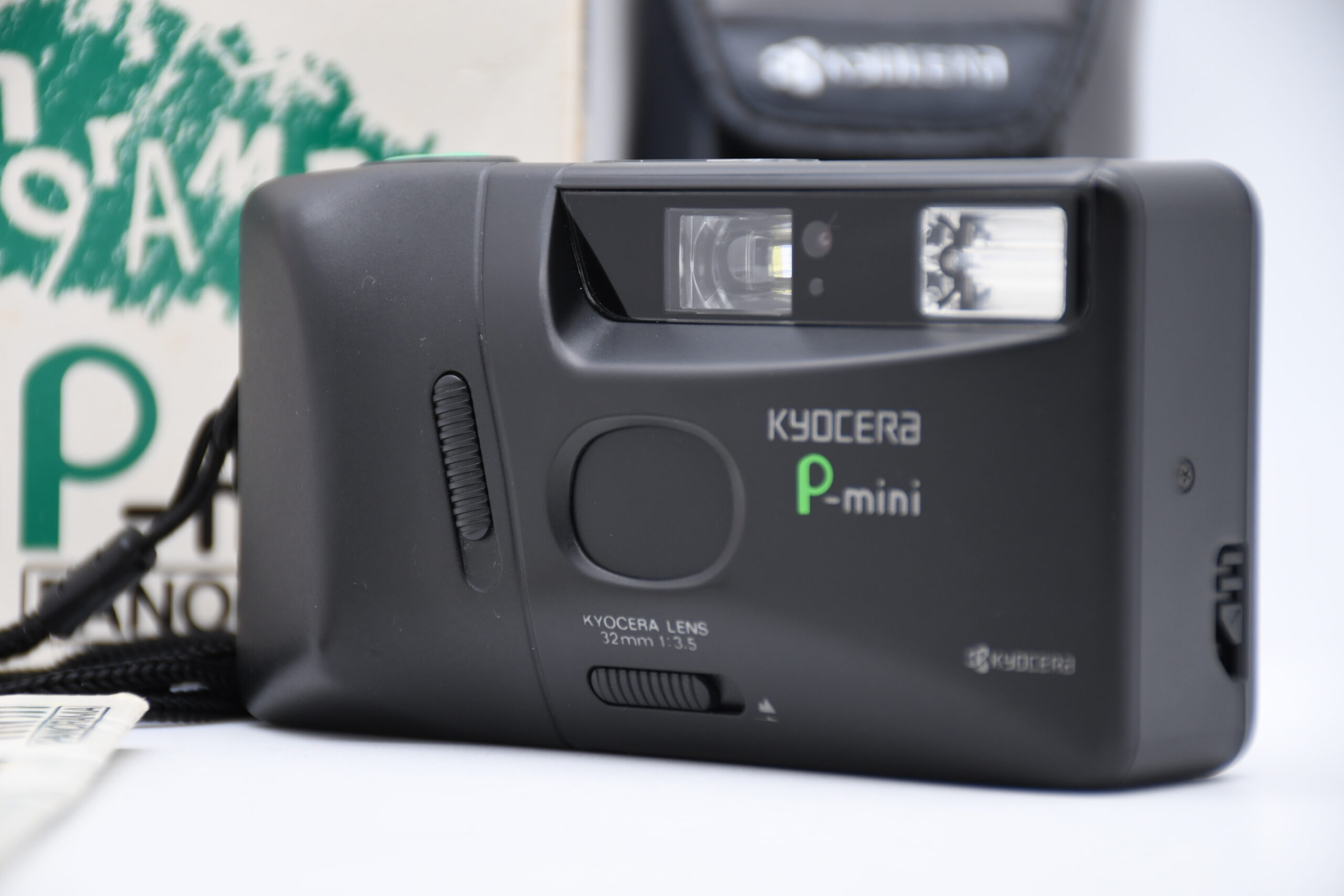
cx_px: 672
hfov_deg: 12.2
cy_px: 448
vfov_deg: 8.2
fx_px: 6272
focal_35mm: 168
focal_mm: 112
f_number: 5.6
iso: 400
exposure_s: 1/100
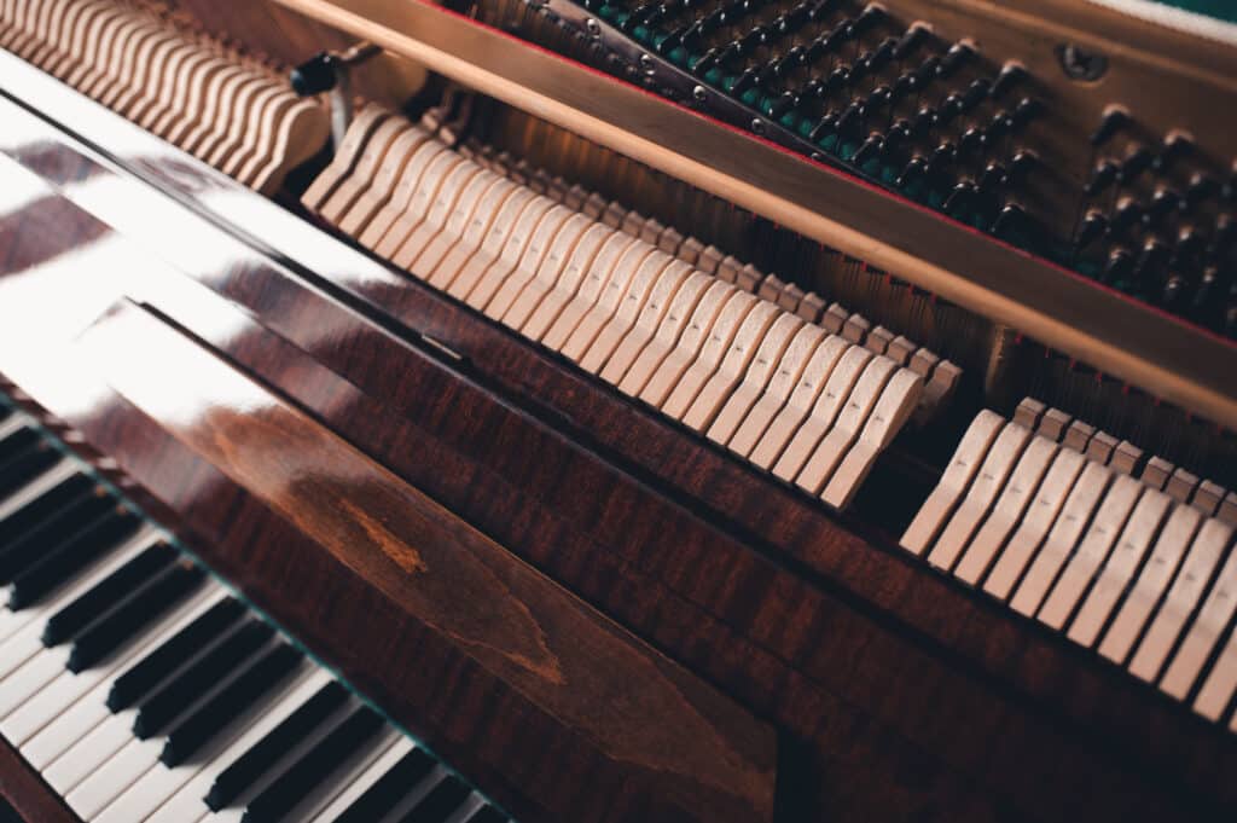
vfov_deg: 37.8
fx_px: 1202
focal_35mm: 35
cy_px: 412
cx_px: 618
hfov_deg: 54.5
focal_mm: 35
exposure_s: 1/320
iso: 400
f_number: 2.5
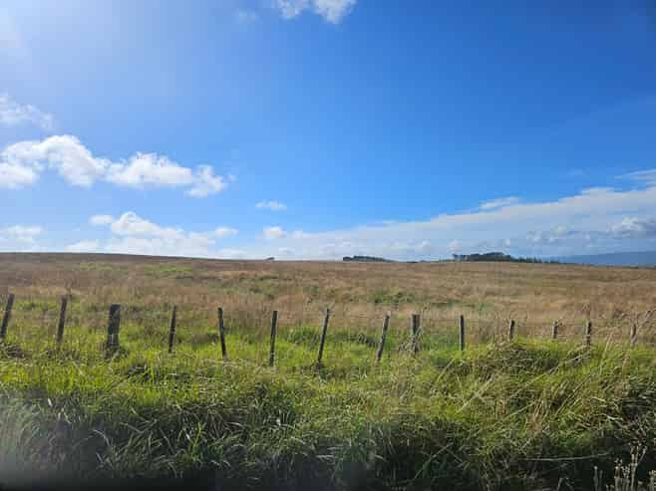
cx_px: 328
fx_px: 436
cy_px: 246
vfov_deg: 58.8
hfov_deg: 73.9
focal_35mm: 23
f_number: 1.8
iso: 25
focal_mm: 5.4
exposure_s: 1/4517
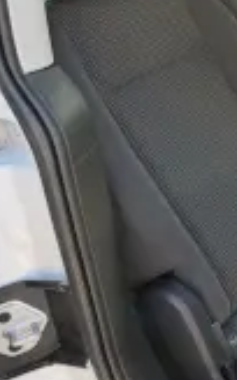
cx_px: 407
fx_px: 581
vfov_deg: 36.2
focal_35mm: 56
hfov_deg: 18.7
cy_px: 153
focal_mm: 6.76
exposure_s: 1/274
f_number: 1.78
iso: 80
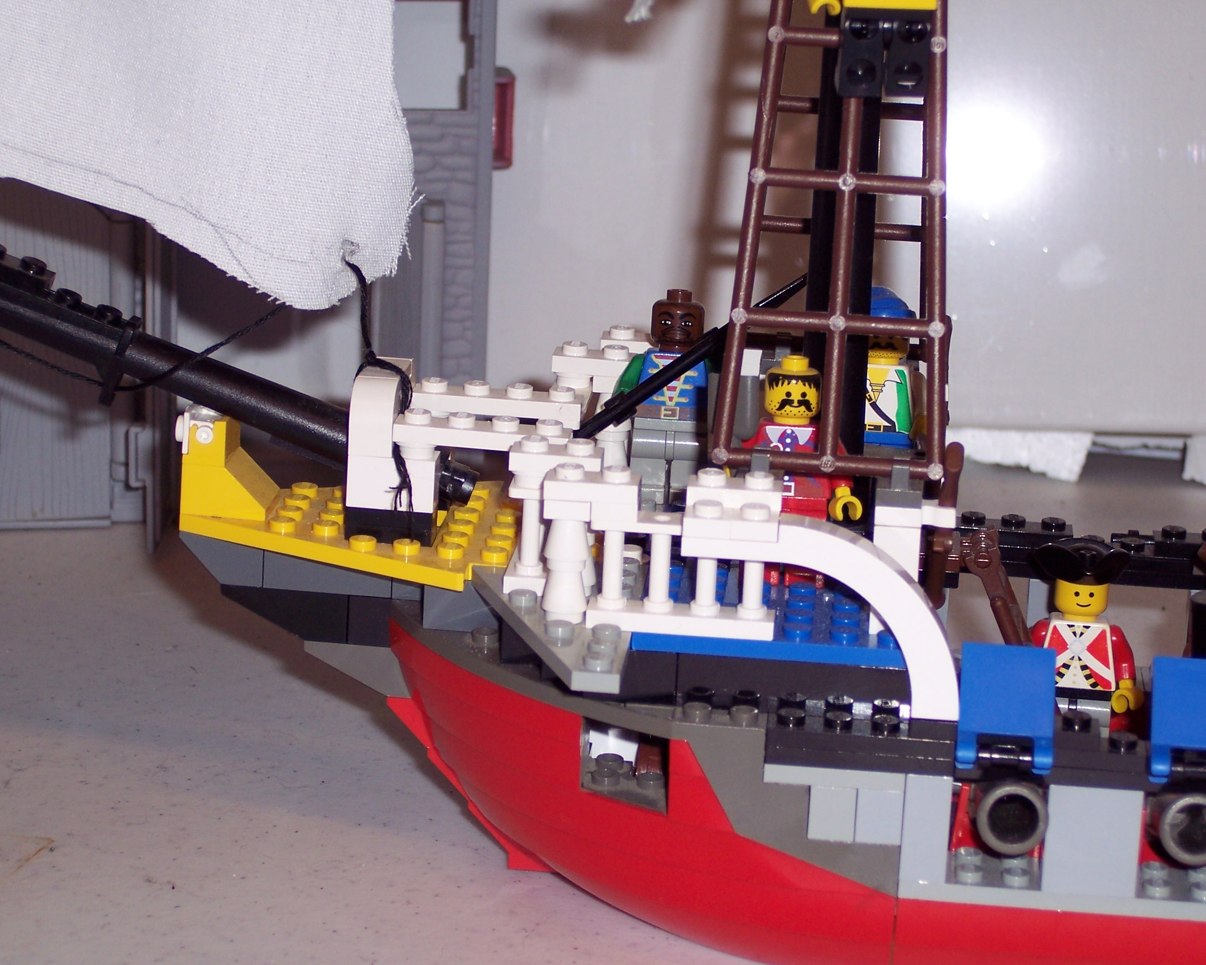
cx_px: 605
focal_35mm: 109
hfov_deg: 17.6
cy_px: 483
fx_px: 3891
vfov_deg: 14.1
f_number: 4.8
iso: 100
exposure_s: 1/125
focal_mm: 21.3
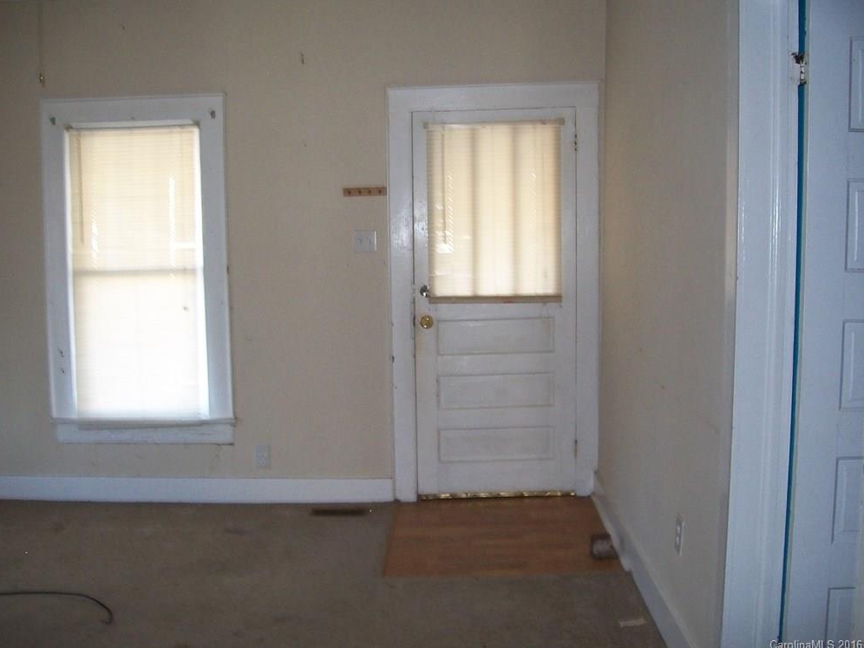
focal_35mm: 37
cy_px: 320
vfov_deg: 38.7
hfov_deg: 50.1
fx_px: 924
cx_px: 425
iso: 160
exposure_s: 1/30
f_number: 2.7
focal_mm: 6
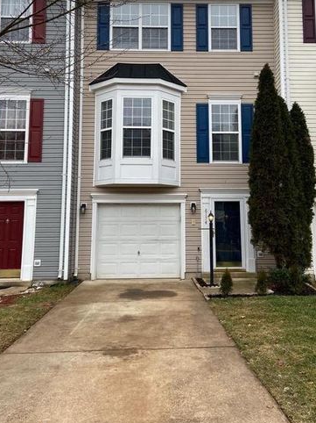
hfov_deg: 39.6
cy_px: 165
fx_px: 439
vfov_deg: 51.0
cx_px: 171
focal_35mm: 36
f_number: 1.8
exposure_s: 1/534
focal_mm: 4.25
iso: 32
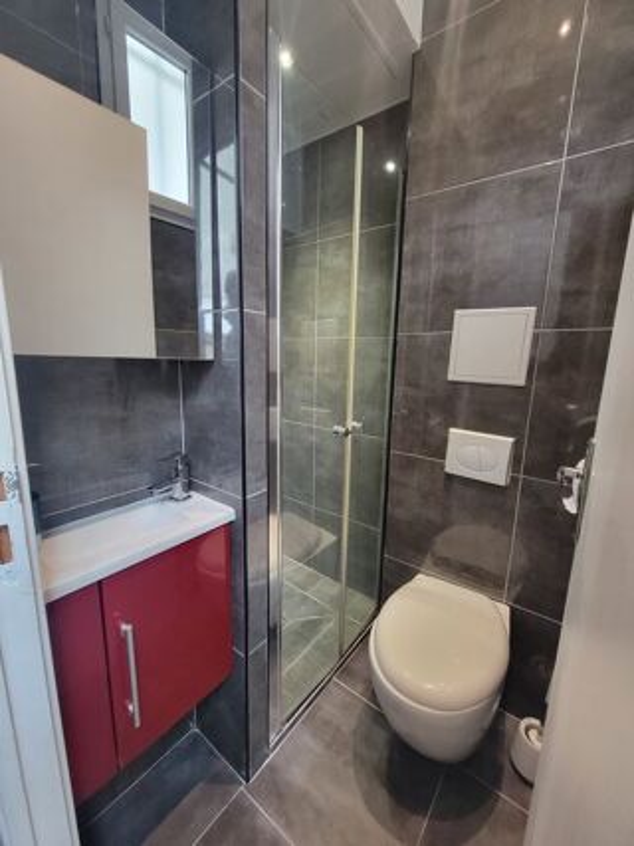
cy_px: 423
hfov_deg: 89.9
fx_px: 318
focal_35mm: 13
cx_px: 317
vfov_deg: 106.2
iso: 500
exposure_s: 1/33.3
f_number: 2.2
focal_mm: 2.2
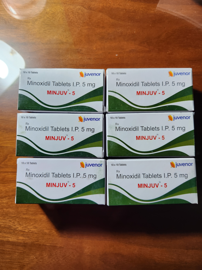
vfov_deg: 74.0
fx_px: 179
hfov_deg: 58.8
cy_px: 135
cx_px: 101
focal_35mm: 23
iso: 100
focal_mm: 5.4
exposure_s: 1/120
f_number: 1.8
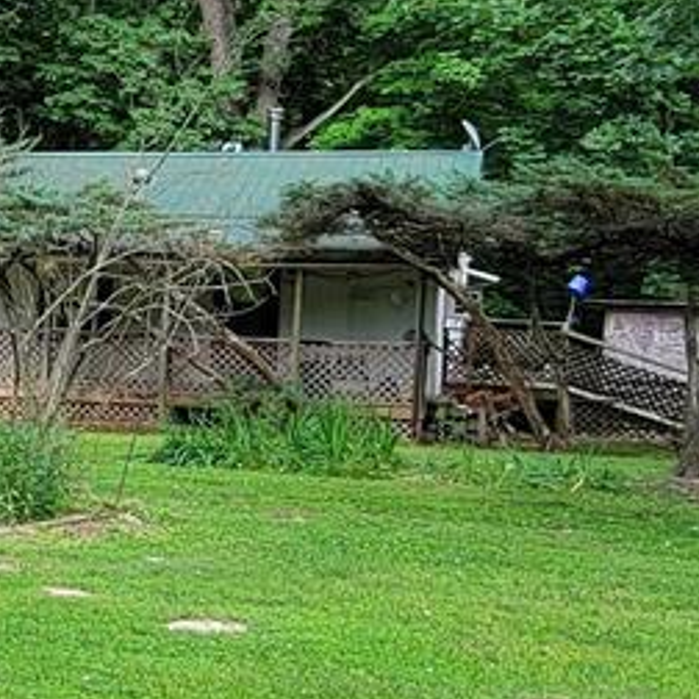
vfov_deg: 23.7
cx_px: -319
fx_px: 1668
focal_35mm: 73
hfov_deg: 20.6
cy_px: 397
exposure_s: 1/149
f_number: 2.2
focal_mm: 2.2
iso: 50
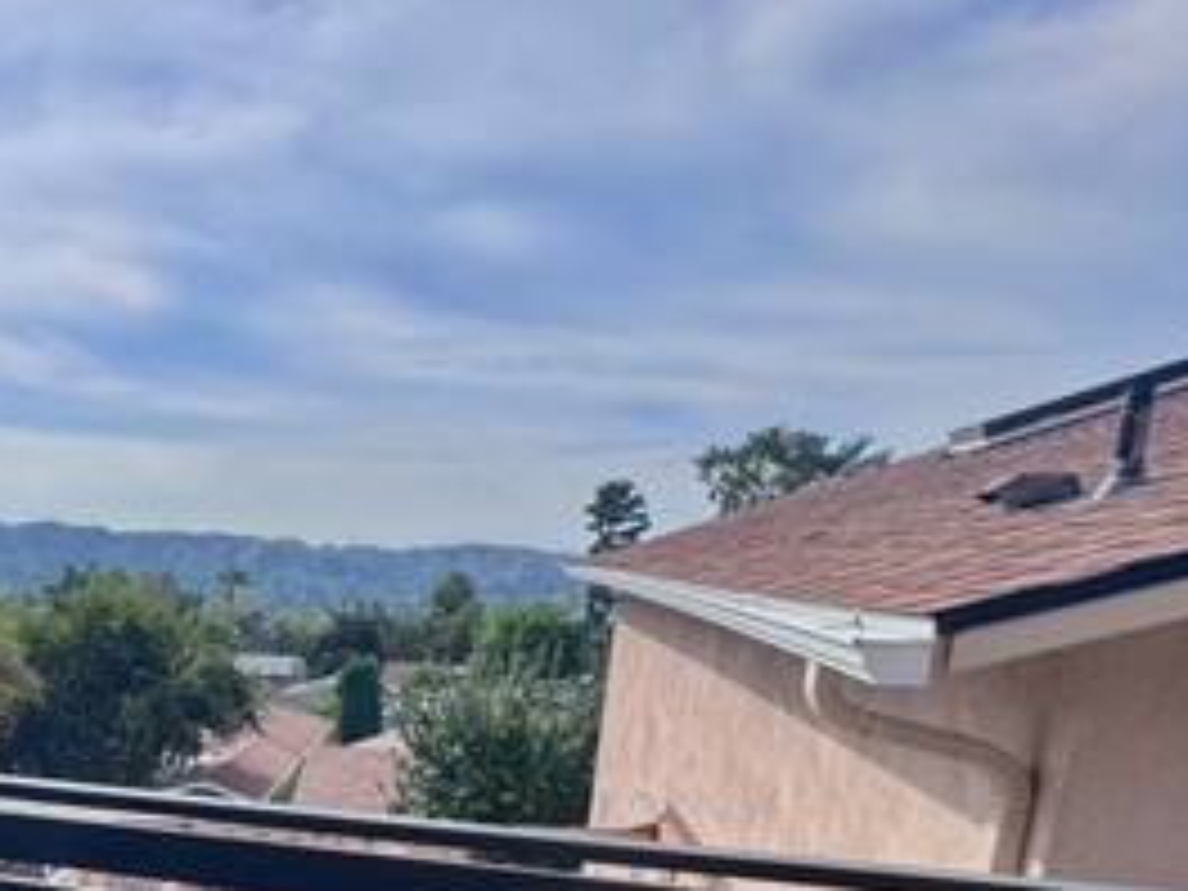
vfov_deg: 39.1
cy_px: 788
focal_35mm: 34
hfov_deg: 45.1
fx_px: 1167
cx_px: -18
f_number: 2.2
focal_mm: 2.22
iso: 40
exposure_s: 1/1672
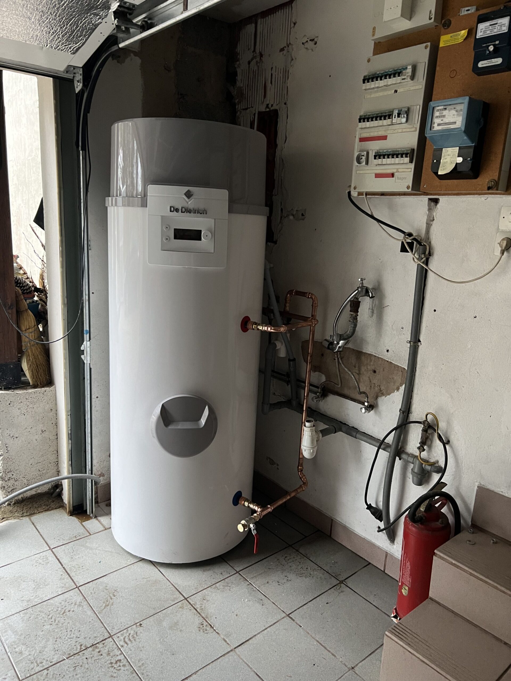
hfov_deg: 53.1
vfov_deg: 67.3
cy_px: 340
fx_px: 512
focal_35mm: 26
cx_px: 256
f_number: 1.5
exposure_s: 1/43
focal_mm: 5.7
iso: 500
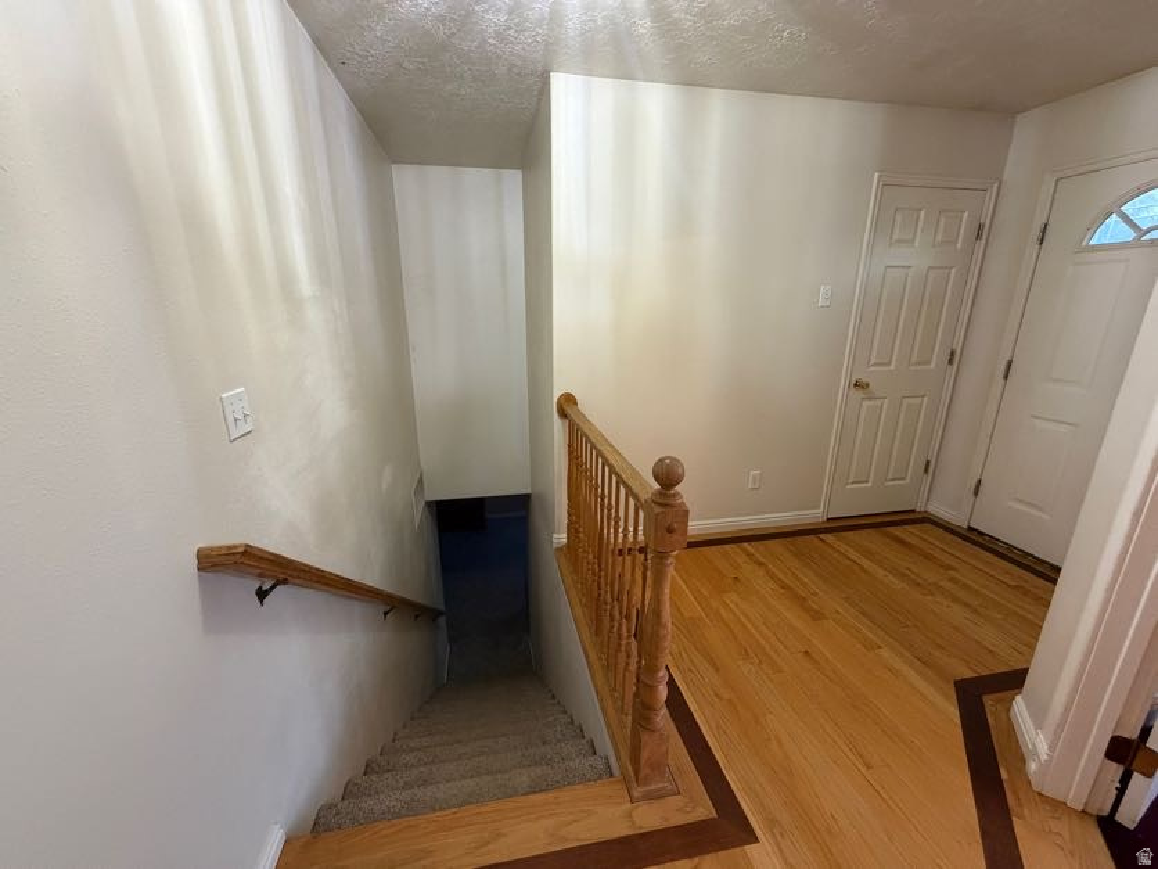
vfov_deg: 85.7
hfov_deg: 102.1
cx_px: 579
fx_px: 468
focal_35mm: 14
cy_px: 434
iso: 400
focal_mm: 2.22
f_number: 2.2
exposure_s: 1/60
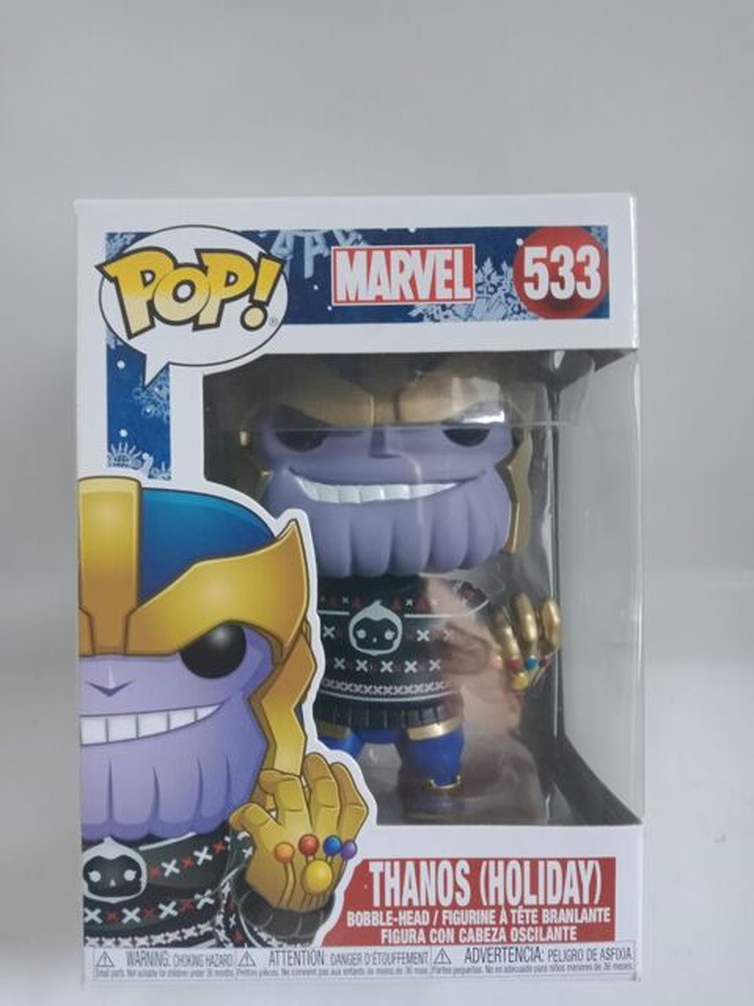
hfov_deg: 51.4
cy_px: 503
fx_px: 784
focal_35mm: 27
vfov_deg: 65.3
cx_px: 377
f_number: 2
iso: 802
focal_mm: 3.54
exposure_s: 1/33.3
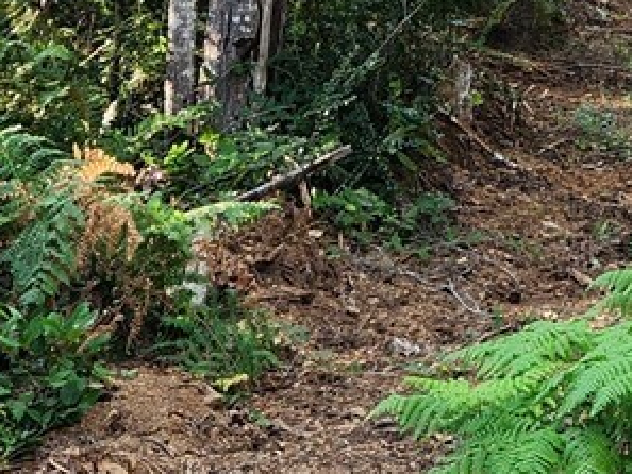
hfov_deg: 15.4
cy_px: -270
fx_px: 2265
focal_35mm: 124
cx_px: 719
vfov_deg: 11.4
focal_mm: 5.4
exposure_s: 1/100
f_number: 1.8
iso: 50
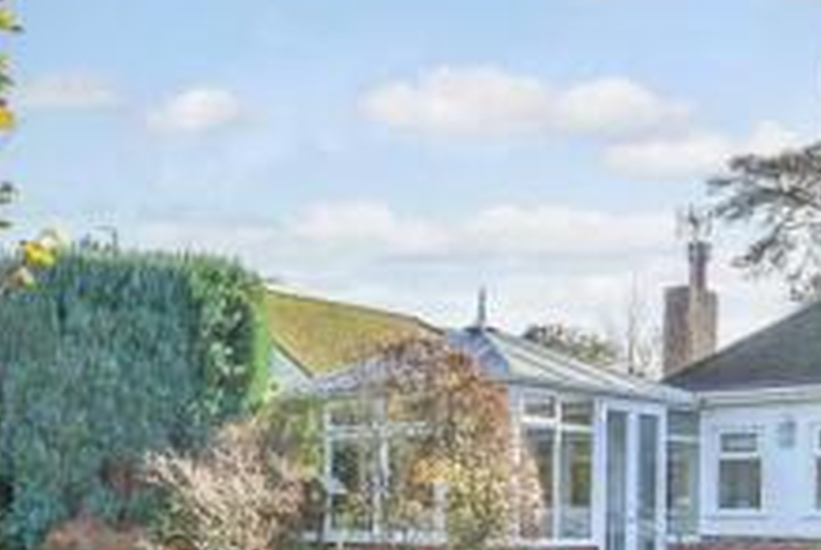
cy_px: 522
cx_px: 175
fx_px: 1096
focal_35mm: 48
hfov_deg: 39.6
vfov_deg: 26.9
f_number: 8
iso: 320
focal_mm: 11
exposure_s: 1/400
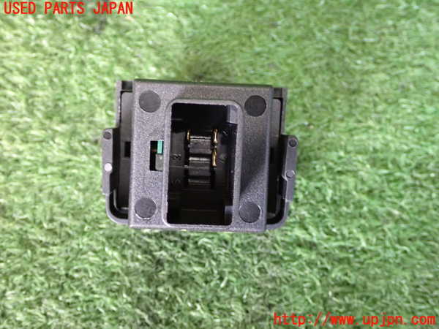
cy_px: 164
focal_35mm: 47
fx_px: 596
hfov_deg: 40.4
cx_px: 220
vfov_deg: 30.9
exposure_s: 1/20
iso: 800
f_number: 3.1
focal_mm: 8.4
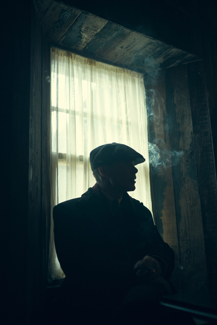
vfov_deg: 54.4
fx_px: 316
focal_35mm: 35
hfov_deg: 37.9
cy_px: 162
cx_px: 108
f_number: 1.6
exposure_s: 1/400
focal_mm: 35
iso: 1600
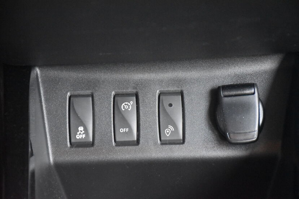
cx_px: 150
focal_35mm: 142
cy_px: 100
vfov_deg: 9.6
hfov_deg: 14.4
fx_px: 1183
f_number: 5.3
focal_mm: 95
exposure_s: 1/60
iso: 8000
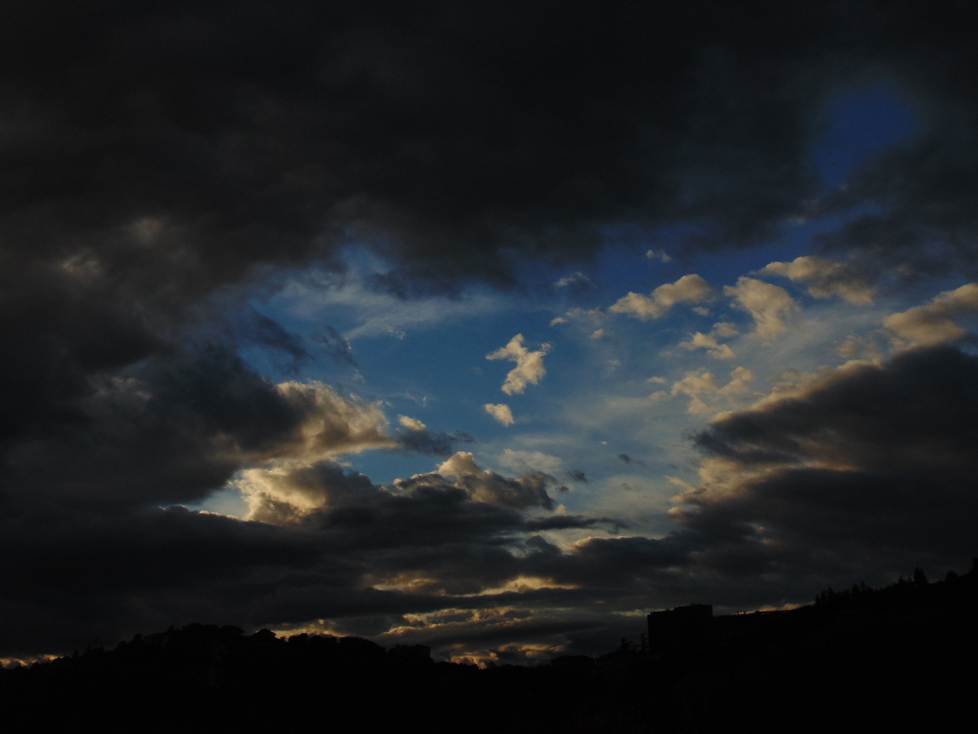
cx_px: 489
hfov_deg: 36.2
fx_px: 1497
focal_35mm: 53
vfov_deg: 27.5
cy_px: 367
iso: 80
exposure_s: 1/1500
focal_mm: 9.5
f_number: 3.9
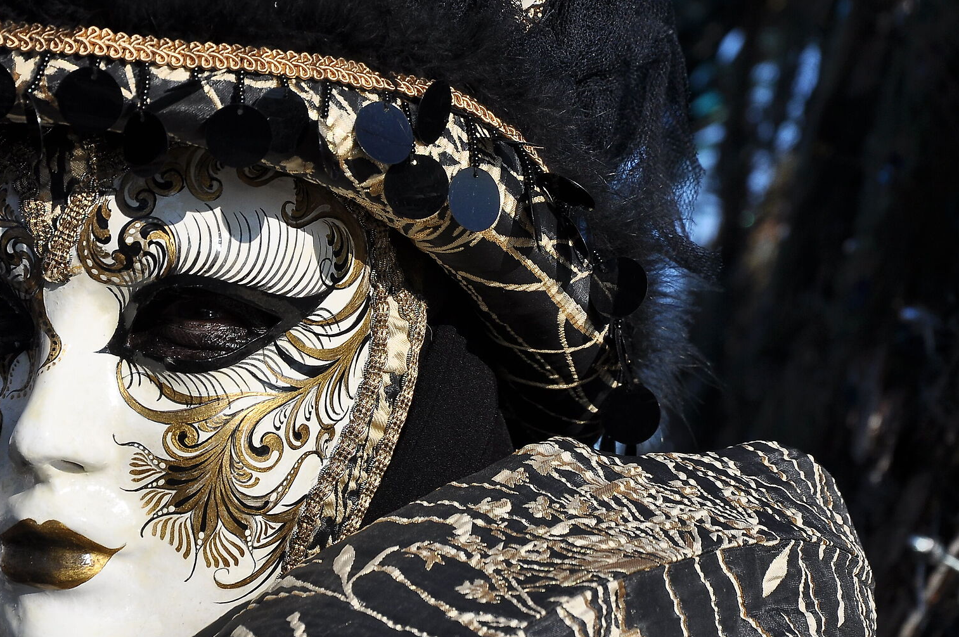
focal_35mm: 250
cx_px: 448
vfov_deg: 5.5
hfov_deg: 8.3
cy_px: 327
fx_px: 6646
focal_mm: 105
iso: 200
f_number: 7.1
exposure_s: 1/800
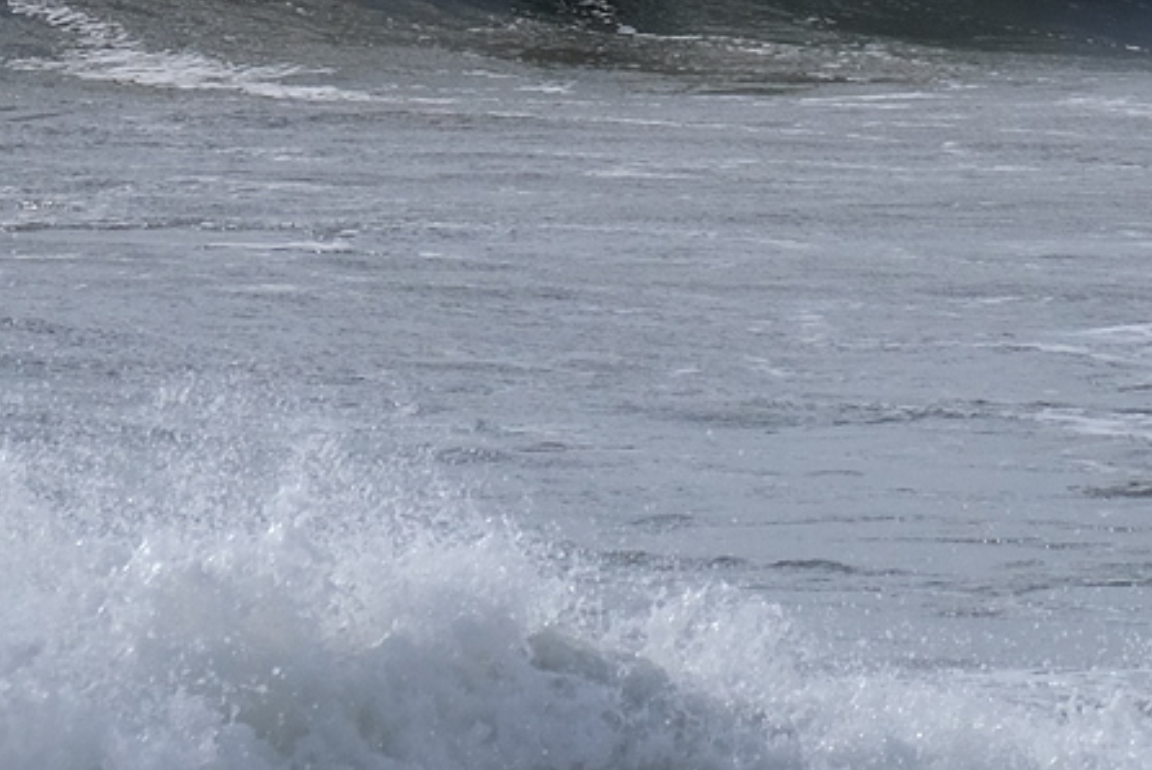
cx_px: -31
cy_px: -371
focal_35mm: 613
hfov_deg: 3.4
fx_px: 19628
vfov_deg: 2.2
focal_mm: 113.8
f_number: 5.6
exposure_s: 1/7500
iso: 1000
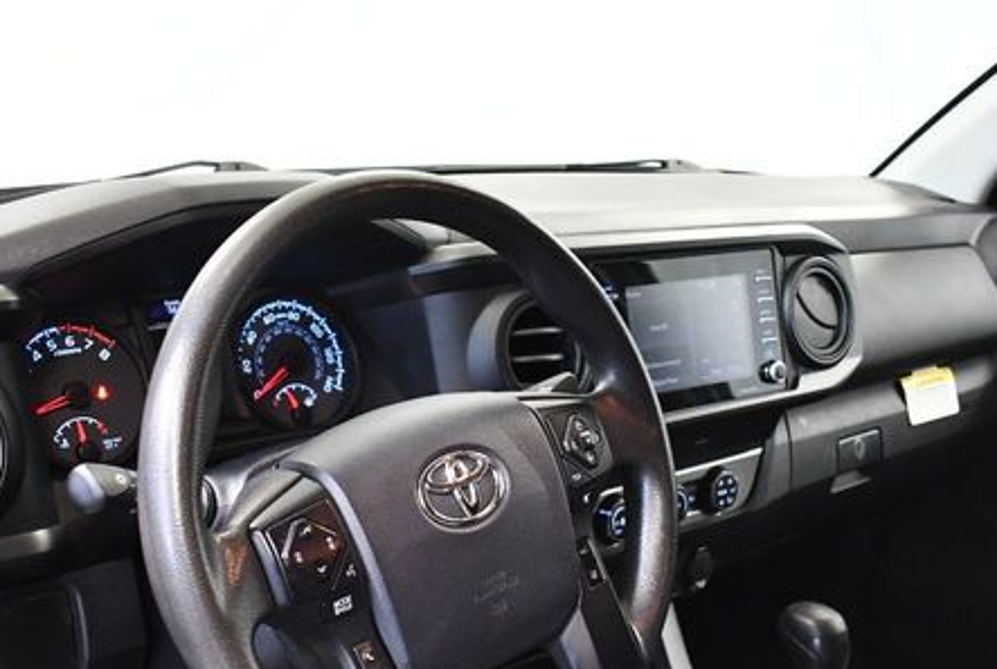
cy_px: 476
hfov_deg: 38.1
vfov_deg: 25.9
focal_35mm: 52
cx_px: 515
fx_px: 1443
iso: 3200
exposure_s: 1/80
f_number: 3.5
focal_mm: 18
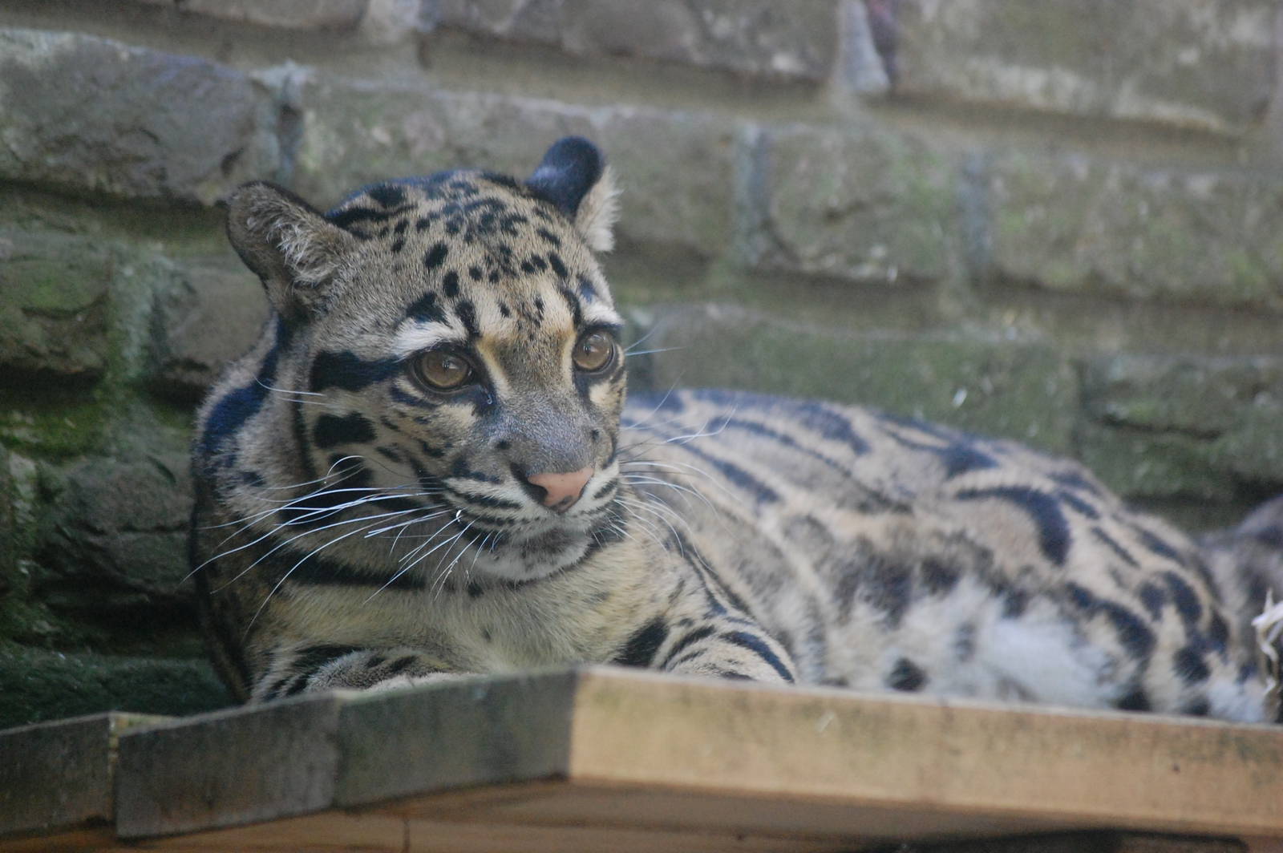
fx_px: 7745
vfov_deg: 6.3
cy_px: 426
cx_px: 642
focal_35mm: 218
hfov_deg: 9.5
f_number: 5.3
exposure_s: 1/60
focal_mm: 145
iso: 1600
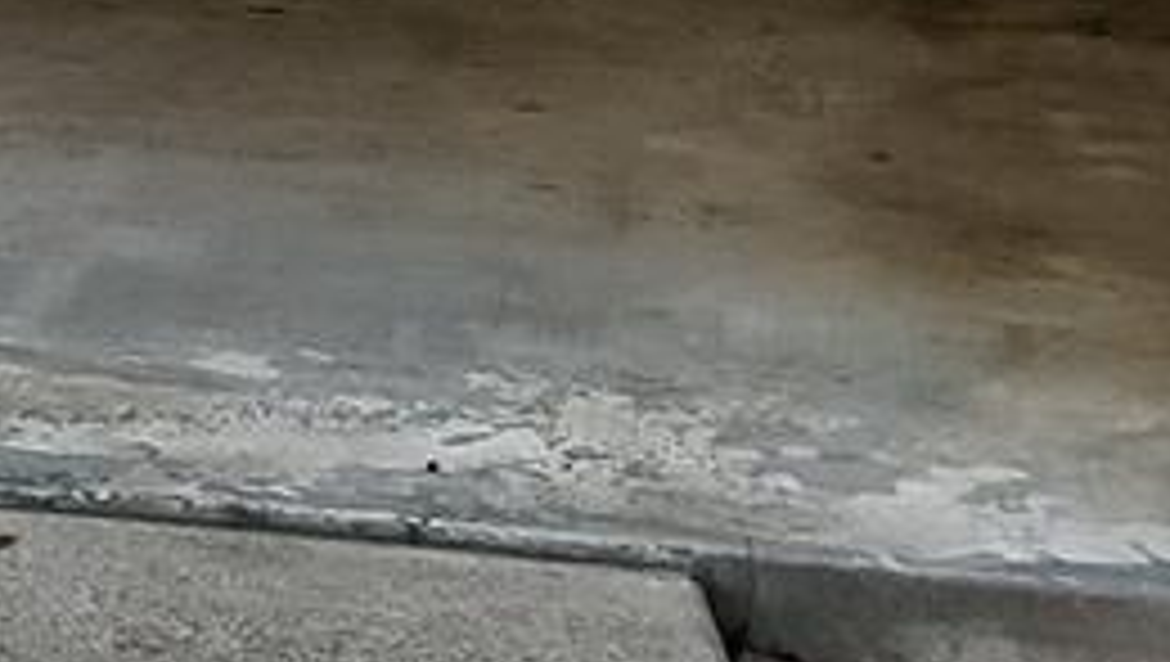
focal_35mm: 142
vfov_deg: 8.1
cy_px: -777
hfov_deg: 13.5
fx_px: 4413
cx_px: -976
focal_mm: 11.5
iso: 160
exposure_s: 1/125
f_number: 5
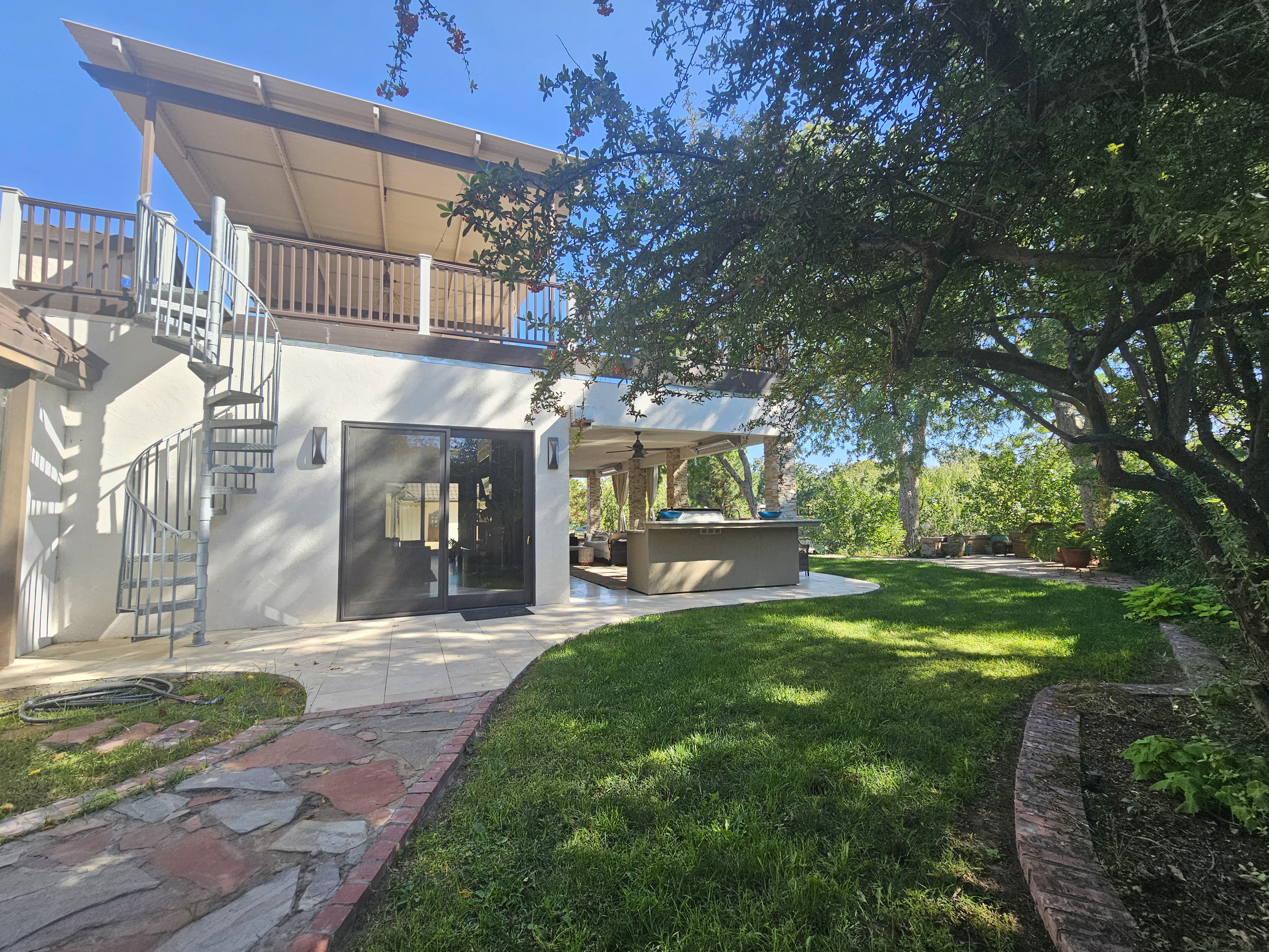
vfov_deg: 89.9
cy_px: 476
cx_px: 634
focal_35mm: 13
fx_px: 477
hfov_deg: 106.2
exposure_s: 1/475
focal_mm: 2.2
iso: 50
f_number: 2.2
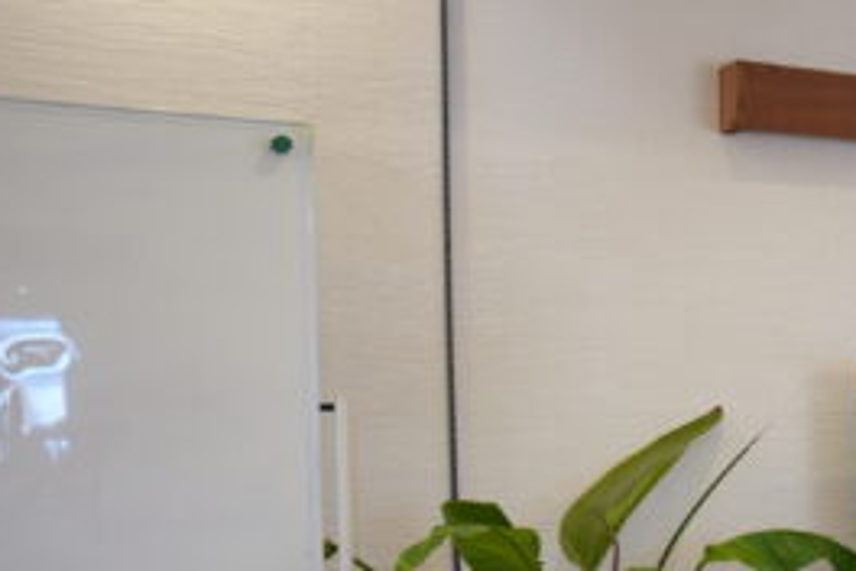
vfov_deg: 21.7
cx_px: 1514
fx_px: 1474
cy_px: 433
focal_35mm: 62
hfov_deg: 21.7
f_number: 2.8
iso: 160
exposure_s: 1/25
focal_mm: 16
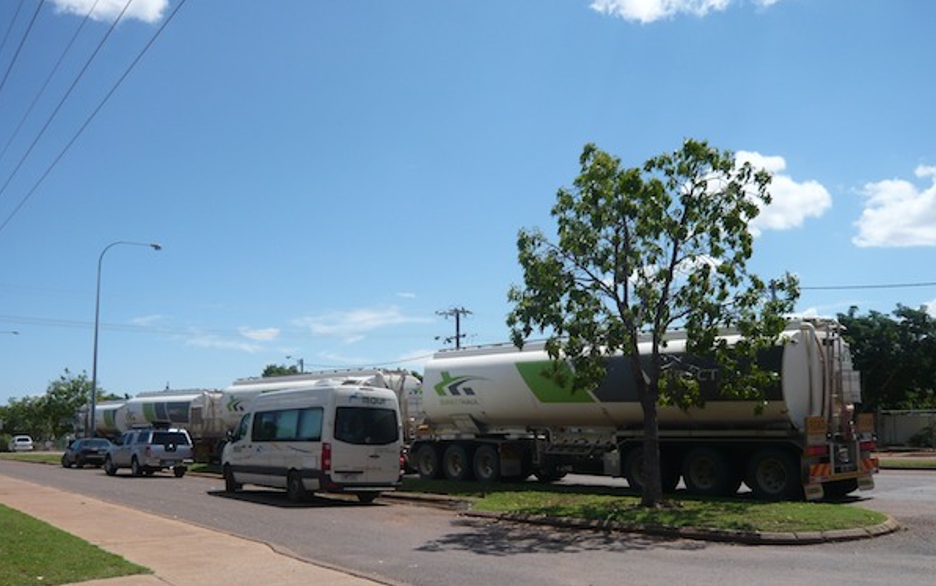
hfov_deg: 59.6
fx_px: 817
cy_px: 350
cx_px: 466
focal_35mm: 32
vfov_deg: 39.3
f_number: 8
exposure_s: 1/250
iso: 100
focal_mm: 4.9
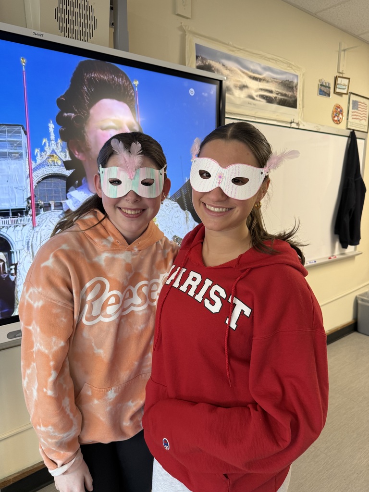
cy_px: 246
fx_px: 341
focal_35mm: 24
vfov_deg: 71.6
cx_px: 184
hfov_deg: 56.8
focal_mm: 6.76
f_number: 1.78
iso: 125
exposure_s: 1/60
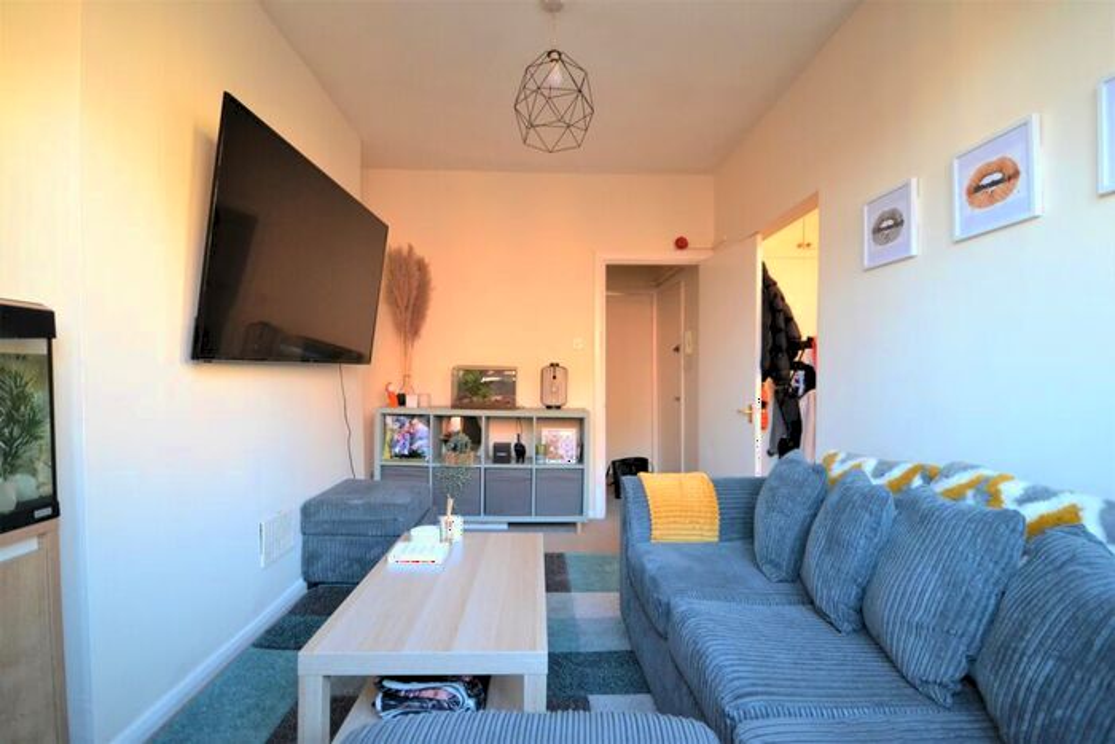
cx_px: 558
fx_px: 511
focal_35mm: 16
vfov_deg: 72.1
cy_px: 372
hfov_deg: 95.0
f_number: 4.2
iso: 2500
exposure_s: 1/60
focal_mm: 11
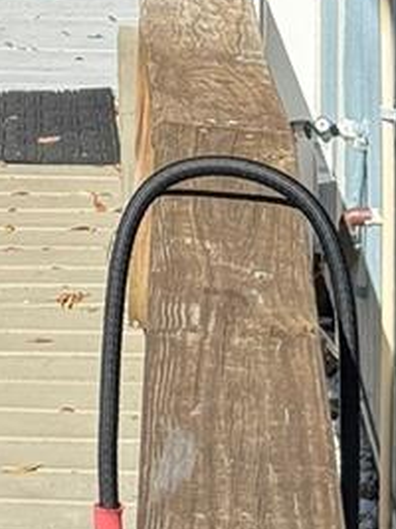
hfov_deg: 6.8
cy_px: -648
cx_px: -99
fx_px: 3297
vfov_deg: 8.5
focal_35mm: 216
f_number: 1.78
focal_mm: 6.76
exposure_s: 1/3378
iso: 80
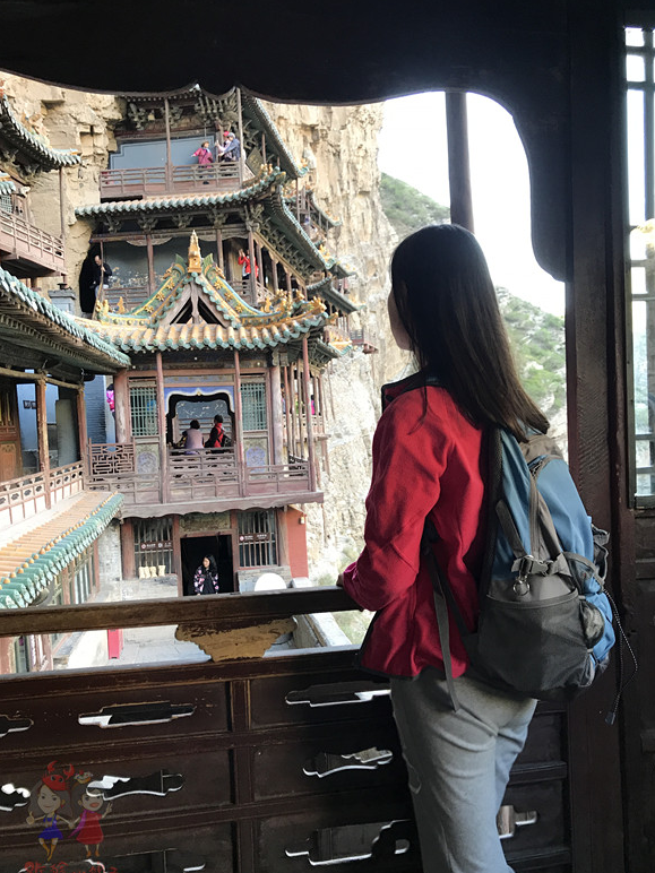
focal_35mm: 29
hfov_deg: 48.2
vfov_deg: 61.7
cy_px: 447
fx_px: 732
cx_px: 337
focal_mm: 3.99
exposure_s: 1/33
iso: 32
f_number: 1.8
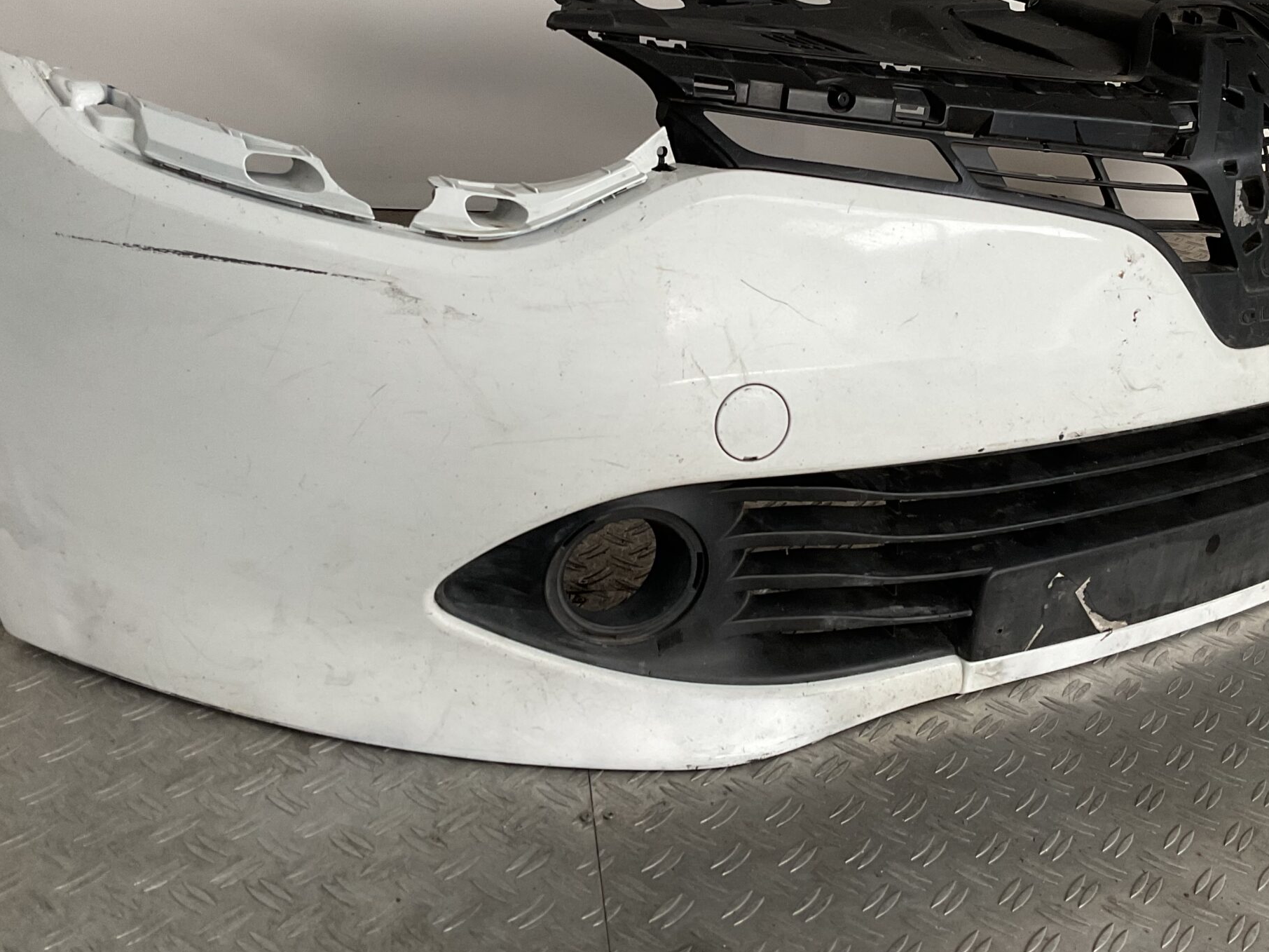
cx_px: 739
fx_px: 1503
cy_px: 311
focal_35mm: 41
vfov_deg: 34.8
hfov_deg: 45.6
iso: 64
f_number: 1.8
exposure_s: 1/100
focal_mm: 3
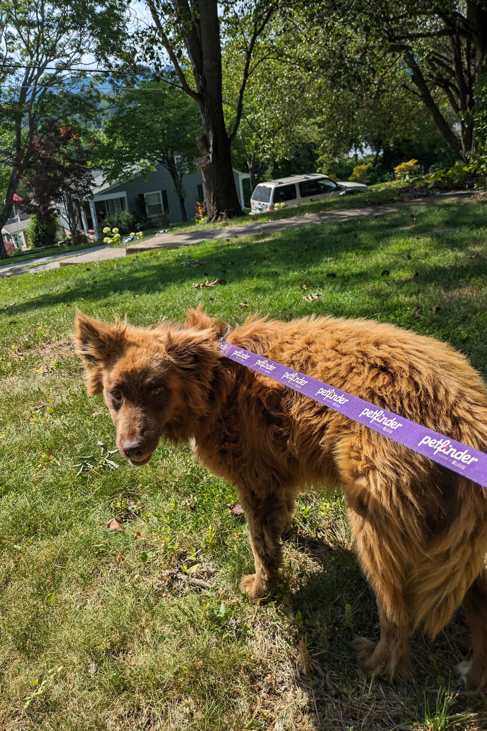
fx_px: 588
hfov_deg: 44.8
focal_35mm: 29
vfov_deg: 63.6
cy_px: 346
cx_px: 206
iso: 46
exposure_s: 1/2028
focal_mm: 5.43
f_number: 1.89
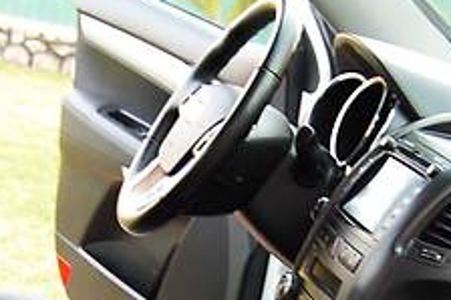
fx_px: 1477
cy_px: 383
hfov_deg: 17.4
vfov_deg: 11.3
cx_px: 201
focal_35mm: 118
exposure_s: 1/60
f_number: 4
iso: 400
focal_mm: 22
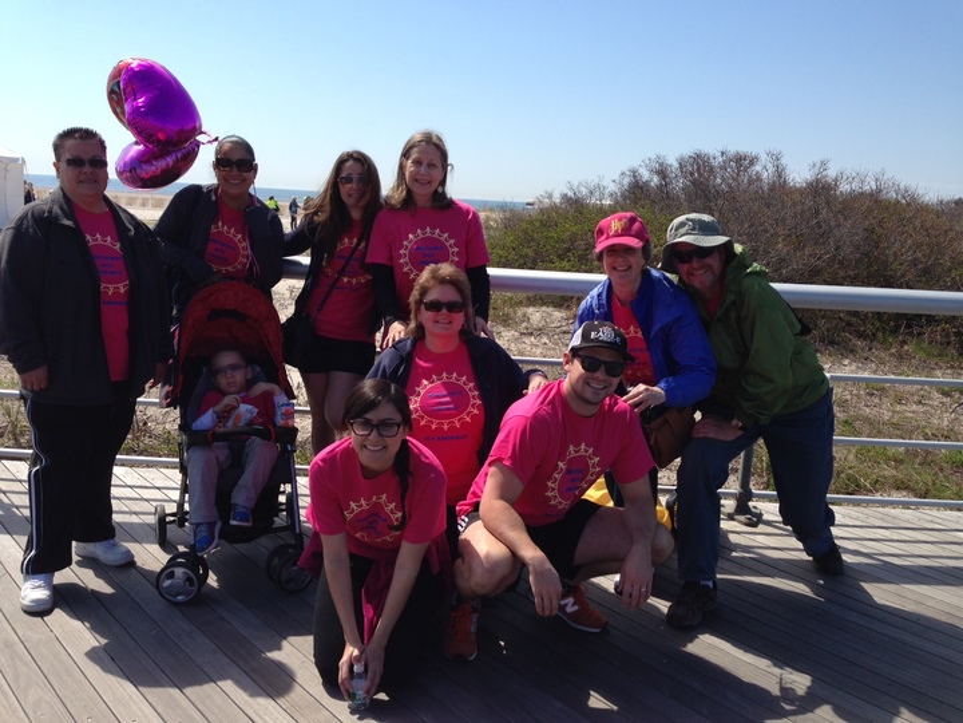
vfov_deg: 42.9
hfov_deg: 55.4
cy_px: 362
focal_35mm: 33
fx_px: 918
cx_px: 482
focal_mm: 4.12
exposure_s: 1/1595
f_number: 2.4
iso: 50
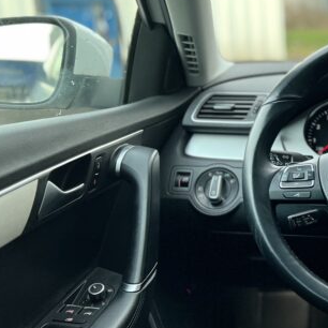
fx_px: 643
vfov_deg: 28.6
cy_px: 185
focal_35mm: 60
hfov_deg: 25.5
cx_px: 401
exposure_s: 1/60
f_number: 1.5
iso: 200
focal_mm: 5.7
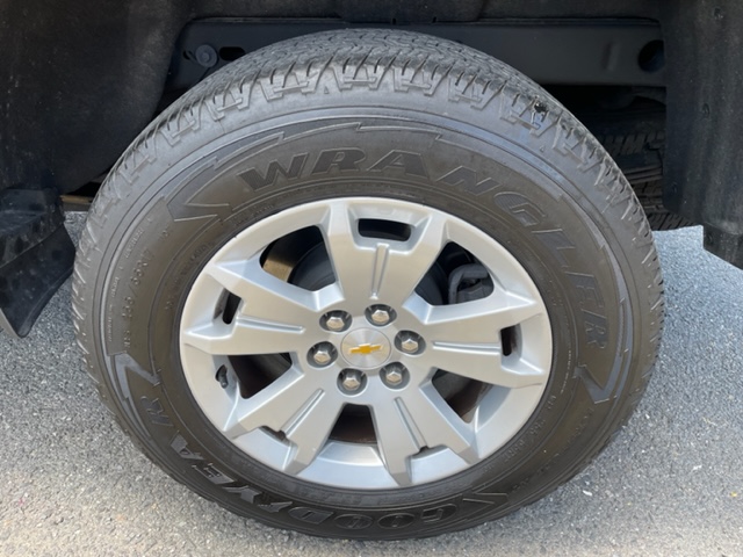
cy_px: 278
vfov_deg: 53.1
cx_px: 372
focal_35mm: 26
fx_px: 558
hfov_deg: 67.3
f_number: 1.6
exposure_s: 1/321
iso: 32
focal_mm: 4.2
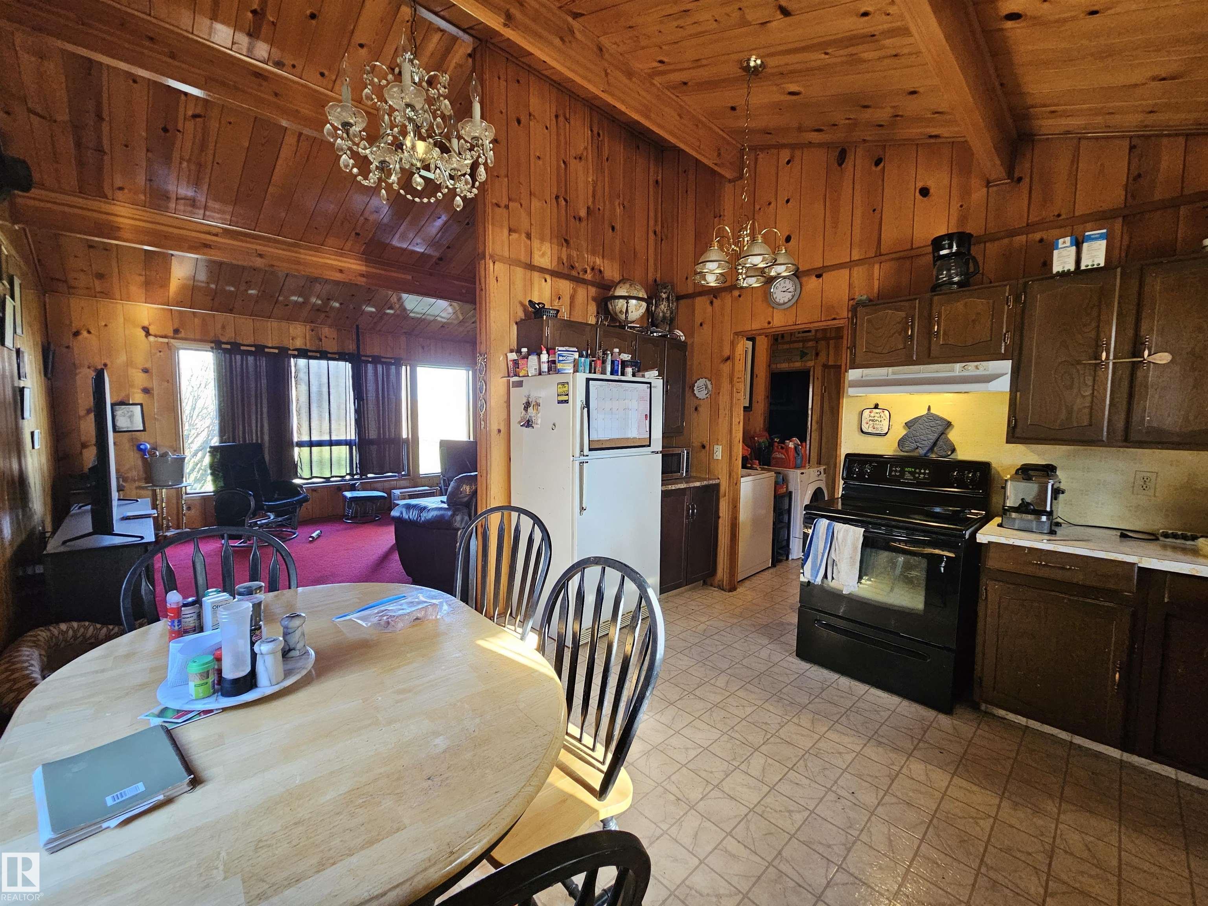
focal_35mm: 13
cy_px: 453
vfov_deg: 89.9
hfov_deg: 106.2
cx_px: 604
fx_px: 454
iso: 320
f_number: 2.2
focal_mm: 2.2
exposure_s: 1/40
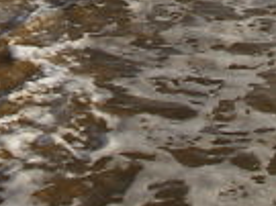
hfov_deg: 14.6
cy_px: -208
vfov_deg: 10.1
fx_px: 1075
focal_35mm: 135
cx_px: 135
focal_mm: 18
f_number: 9
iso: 100
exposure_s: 1/80
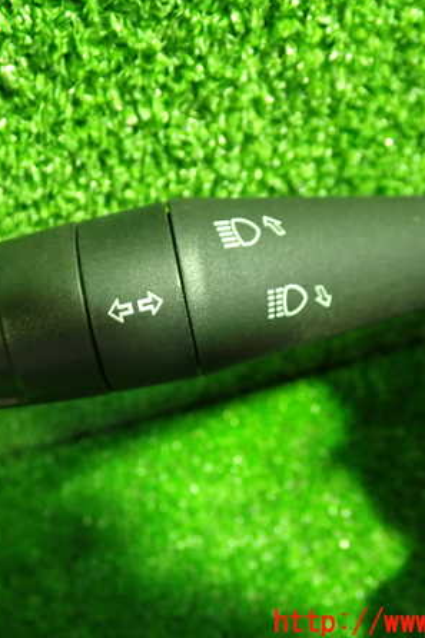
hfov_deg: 31.8
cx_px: 167
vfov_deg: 46.4
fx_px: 744
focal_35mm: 42
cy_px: 319
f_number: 2.3
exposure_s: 1/25
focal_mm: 5.4
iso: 800
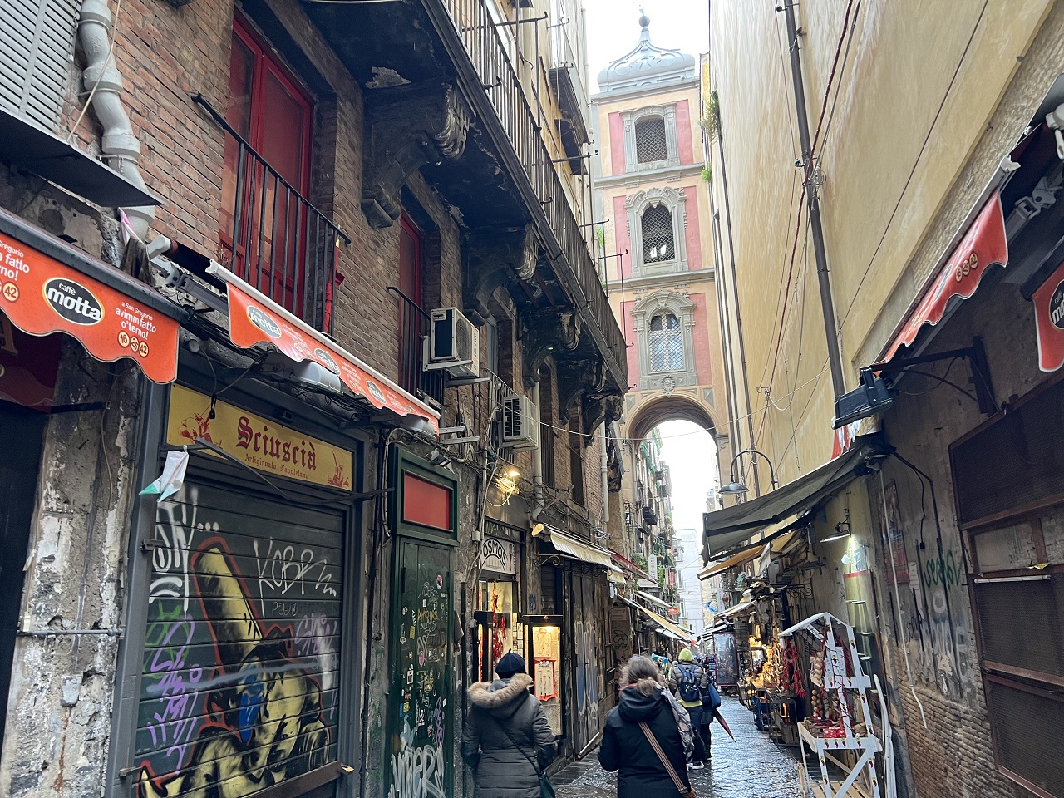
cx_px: 532
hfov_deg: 67.3
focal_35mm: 26
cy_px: 399
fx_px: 799
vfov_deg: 53.1
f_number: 1.5
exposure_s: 1/50
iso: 100
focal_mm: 5.7
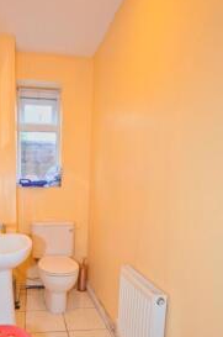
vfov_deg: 71.8
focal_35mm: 24
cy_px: 223
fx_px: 224
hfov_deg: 50.8
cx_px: 57
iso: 640
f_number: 4
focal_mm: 10
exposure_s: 1/60
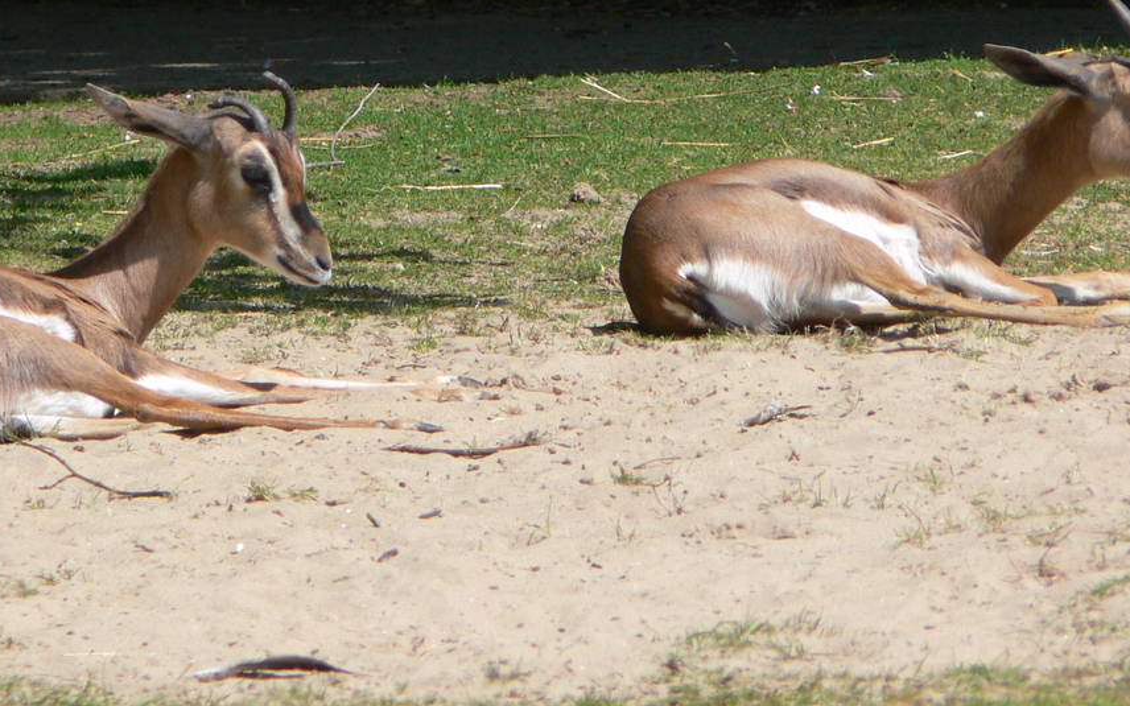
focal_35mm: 832
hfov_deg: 2.5
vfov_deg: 1.6
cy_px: 106
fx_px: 25622
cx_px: 412
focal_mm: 88.8
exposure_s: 1/320
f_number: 5.6
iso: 80
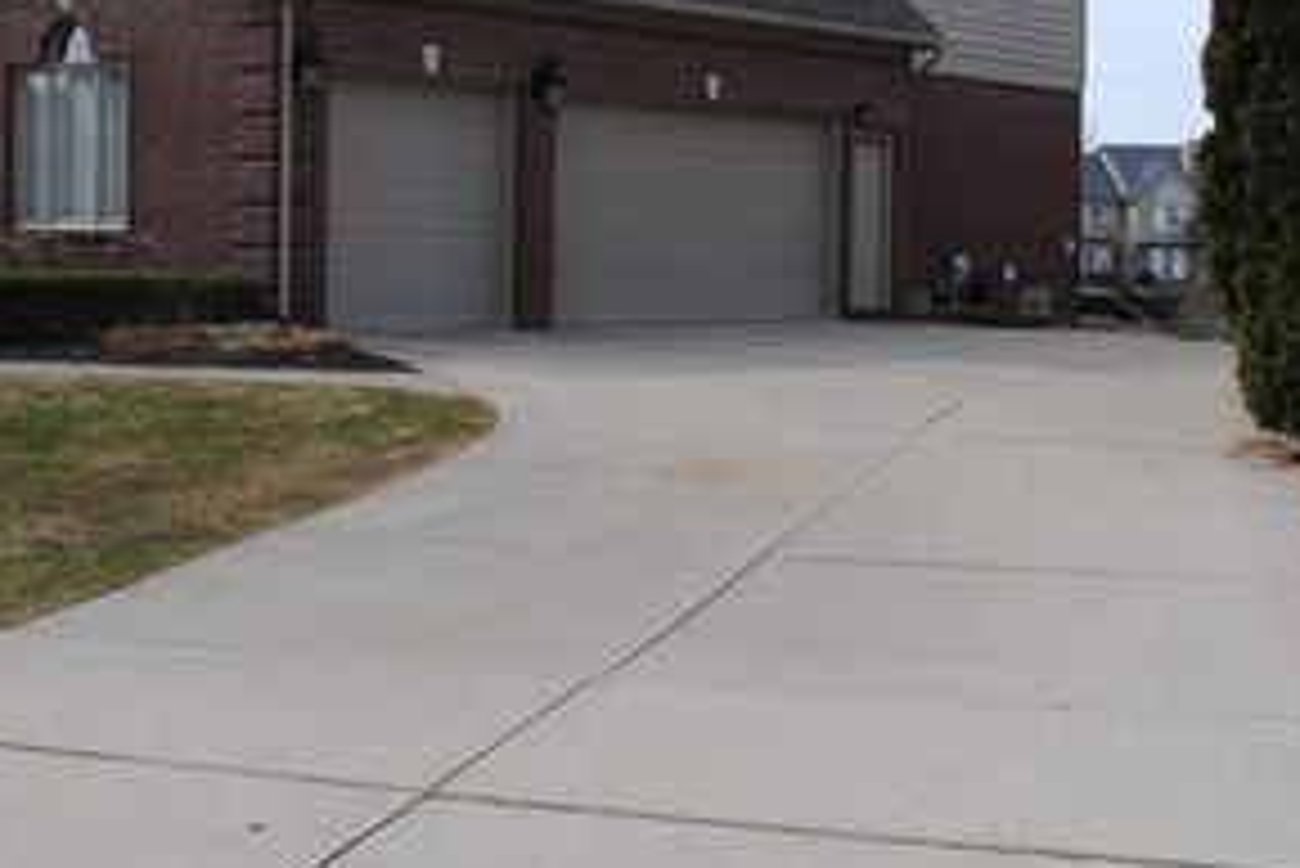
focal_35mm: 57
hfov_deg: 34.9
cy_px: 274
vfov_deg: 23.7
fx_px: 2059
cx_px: 504
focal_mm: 22
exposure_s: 1/250
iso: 100
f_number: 8
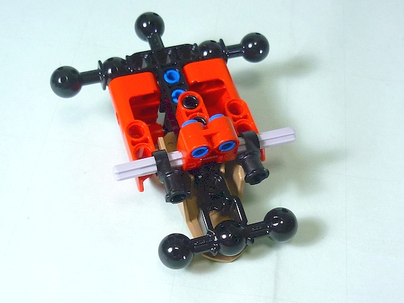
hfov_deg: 30.3
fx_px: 747
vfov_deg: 22.9
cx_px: 202
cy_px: 152
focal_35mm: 64
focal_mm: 5.9
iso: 160
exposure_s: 1/30
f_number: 2.9
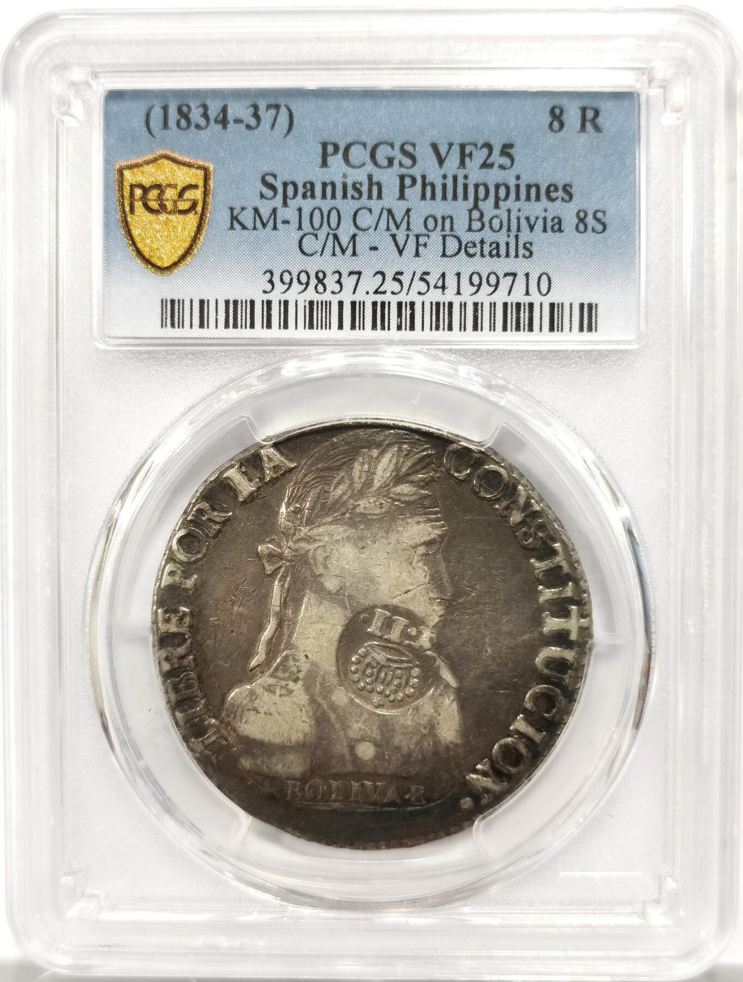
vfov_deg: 35.4
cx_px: 372
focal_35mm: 54
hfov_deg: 27.2
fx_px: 1537
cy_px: 491
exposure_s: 1/100
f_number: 16
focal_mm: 5.56
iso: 200
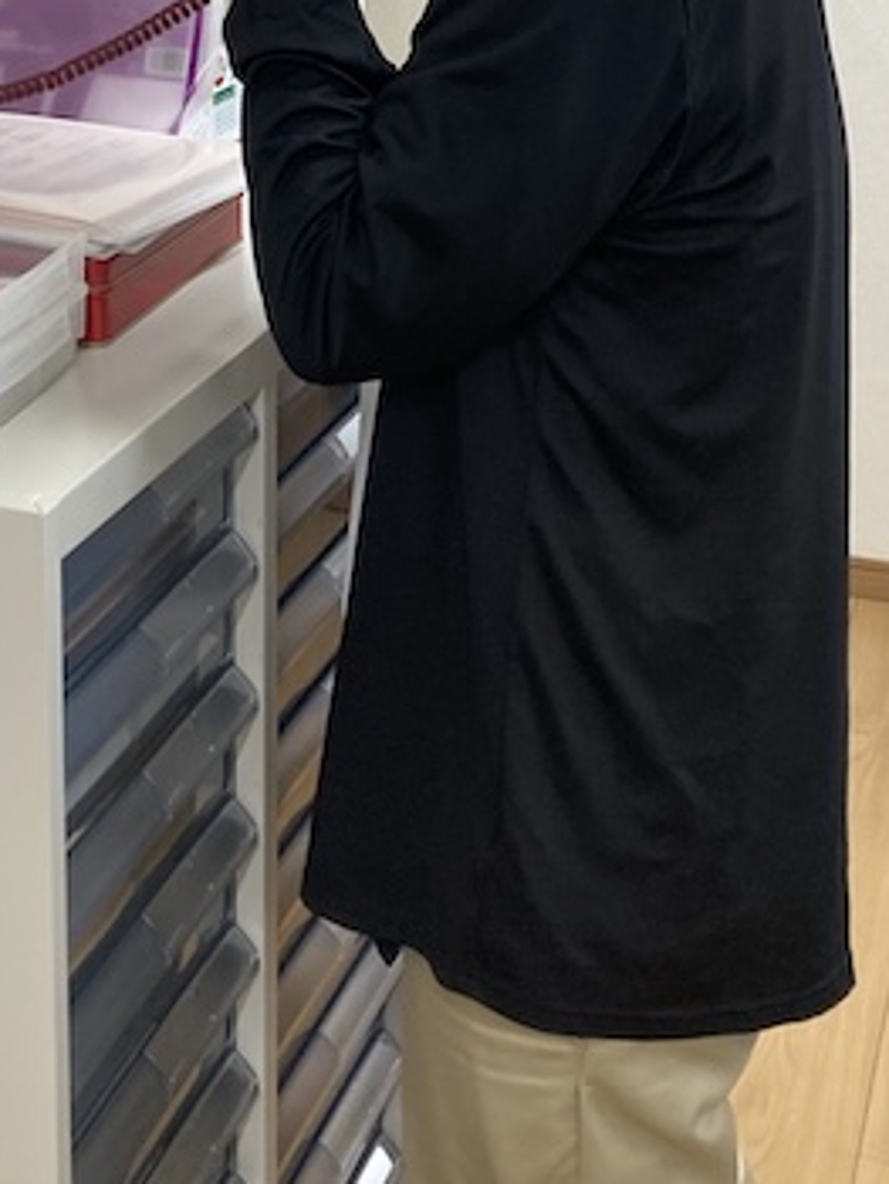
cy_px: 30
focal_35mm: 64
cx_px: 155
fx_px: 2189
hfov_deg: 22.6
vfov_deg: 28.6
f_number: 1.8
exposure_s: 1/101
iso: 80
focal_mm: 3.99
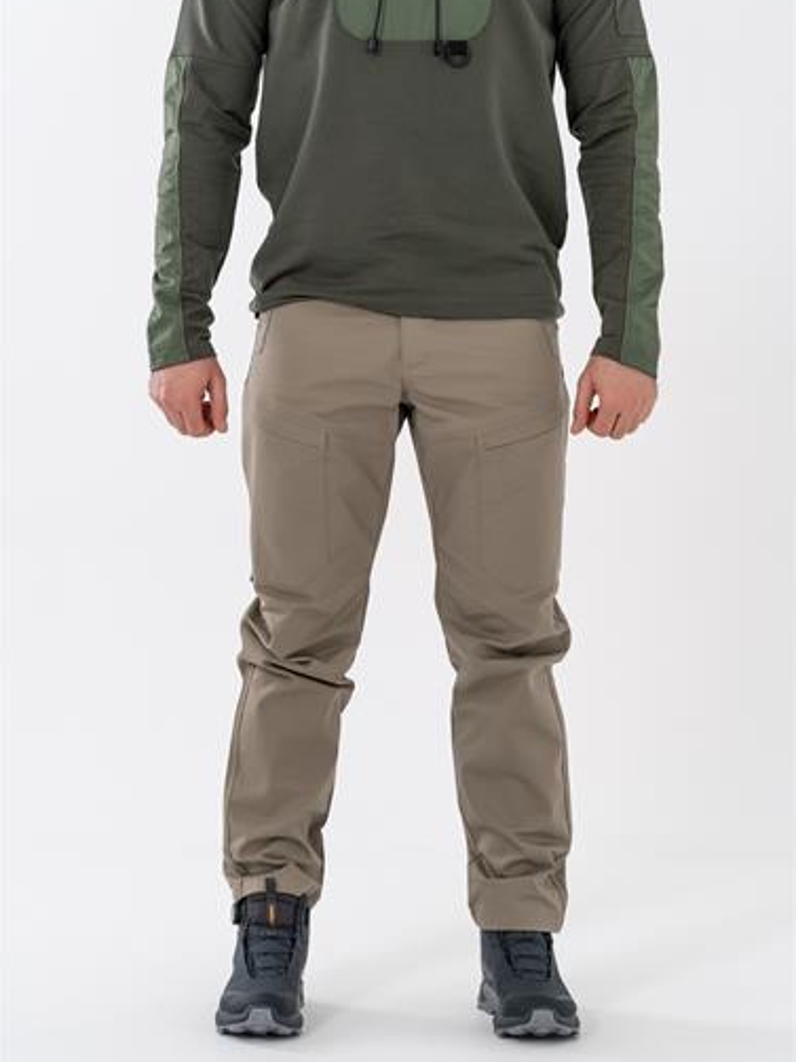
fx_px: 3006
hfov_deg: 15.1
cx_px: 397
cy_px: 539
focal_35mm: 98
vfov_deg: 20.0
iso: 100
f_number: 7.1
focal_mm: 90
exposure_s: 1/160
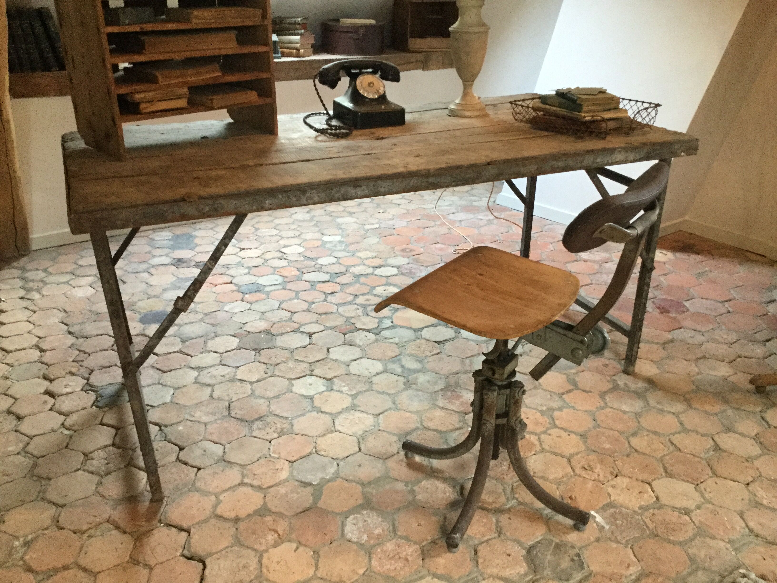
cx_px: 388
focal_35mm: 31
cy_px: 292
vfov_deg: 45.4
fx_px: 696
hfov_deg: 58.4
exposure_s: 1/24
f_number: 2.4
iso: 200
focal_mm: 3.3
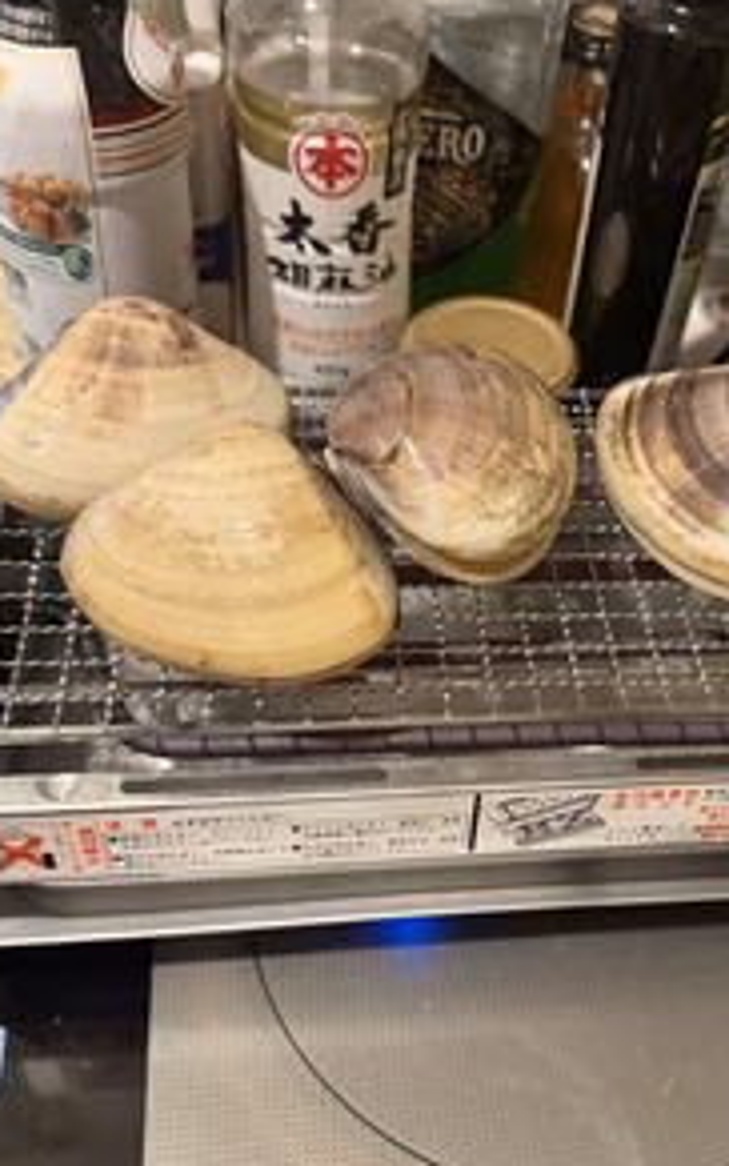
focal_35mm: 35
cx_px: 509
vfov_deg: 55.3
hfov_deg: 35.8
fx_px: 1112
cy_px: 589
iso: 500
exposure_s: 1/50
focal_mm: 6.76
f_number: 1.78
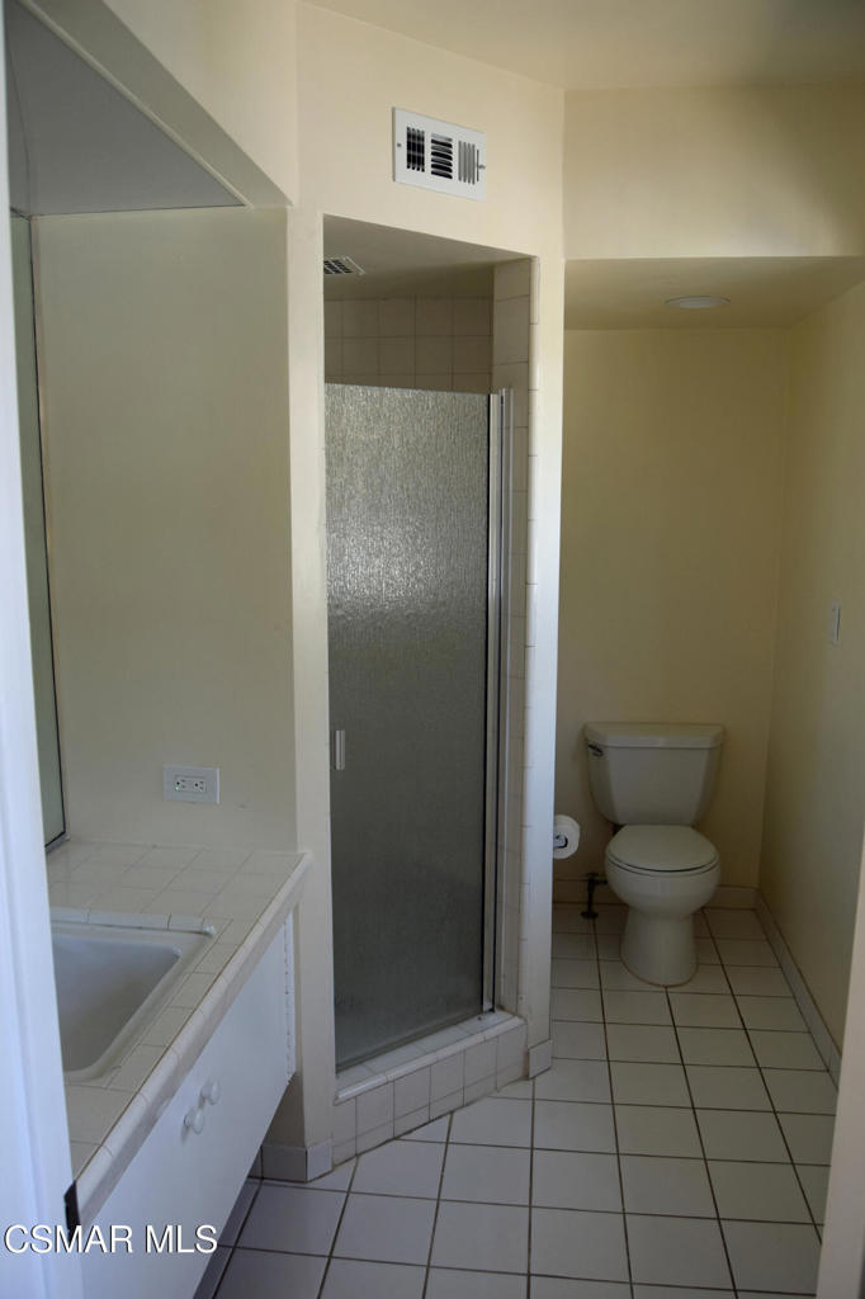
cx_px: 432
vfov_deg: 67.4
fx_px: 974
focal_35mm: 27
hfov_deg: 47.9
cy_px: 650
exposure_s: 1/100
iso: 400
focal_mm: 18
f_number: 5
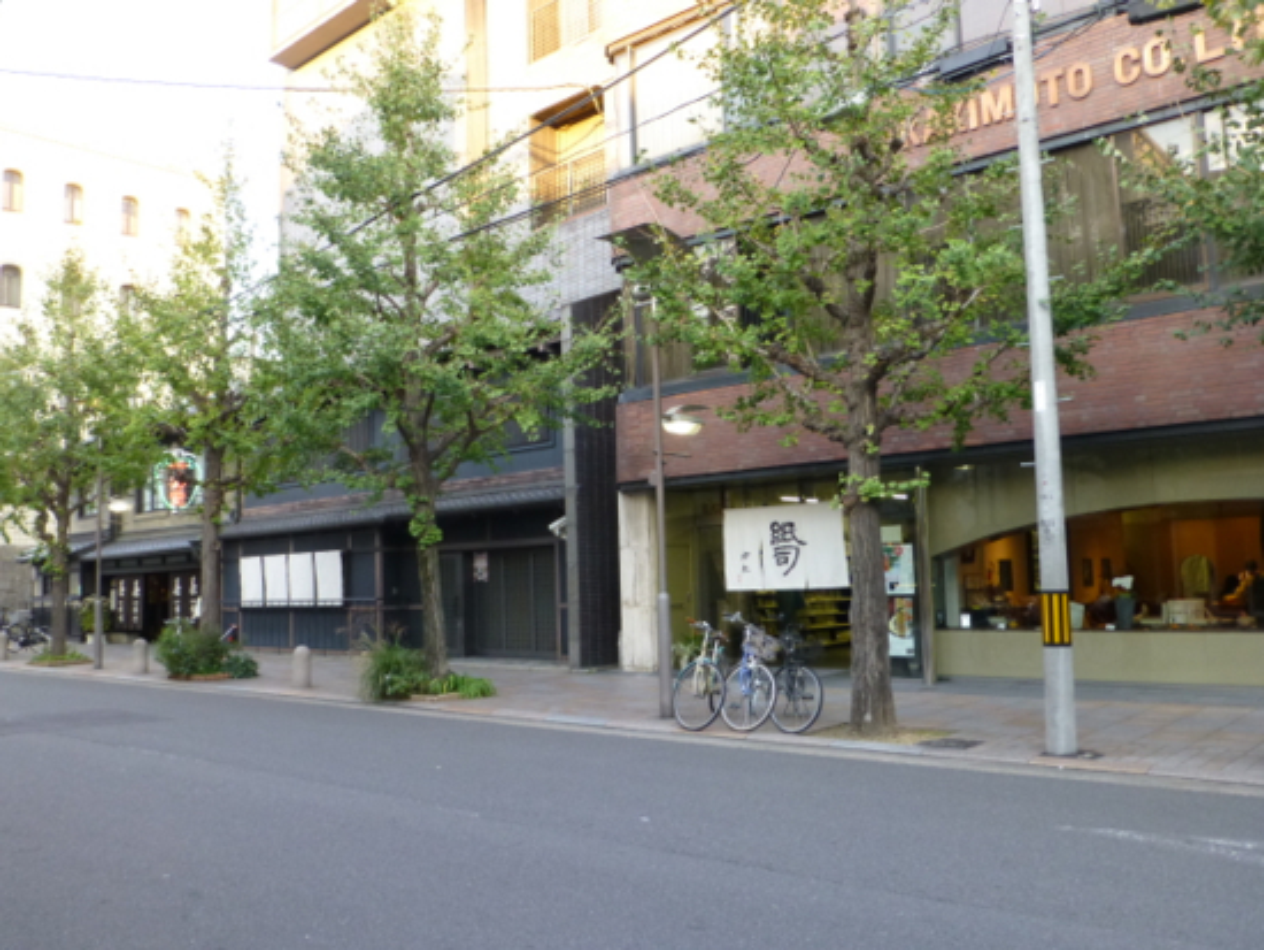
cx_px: 632
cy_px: 475
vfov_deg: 46.8
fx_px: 1096
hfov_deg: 59.9
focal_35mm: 30
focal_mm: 5.4
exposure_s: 1/60
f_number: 3.6
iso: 250
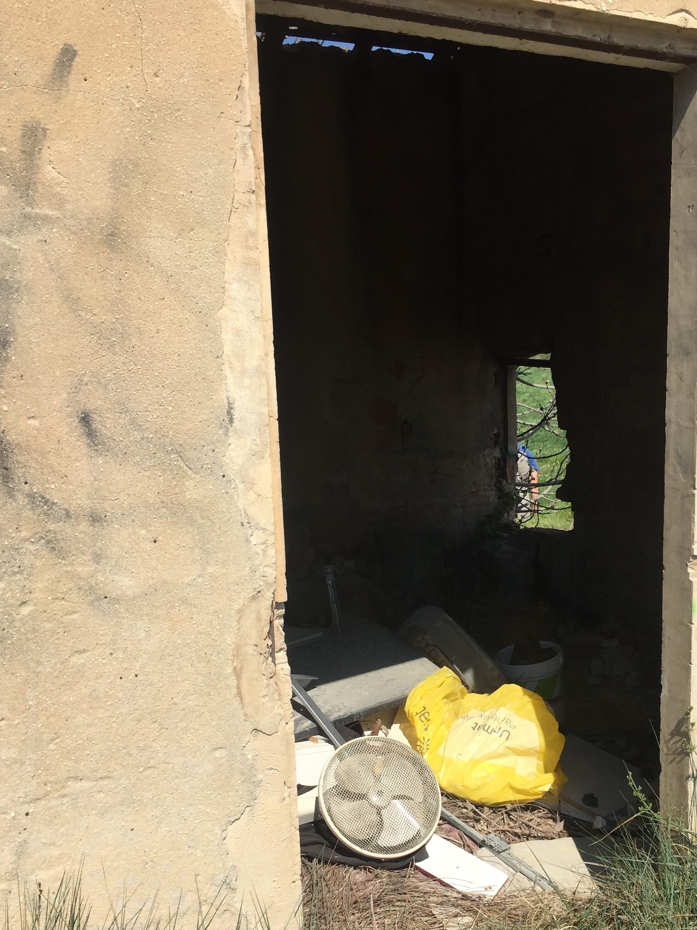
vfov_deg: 47.5
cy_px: 575
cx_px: 439
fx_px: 1047
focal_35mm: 39
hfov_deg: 36.6
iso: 32
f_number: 2.2
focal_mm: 4.15
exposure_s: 1/1980
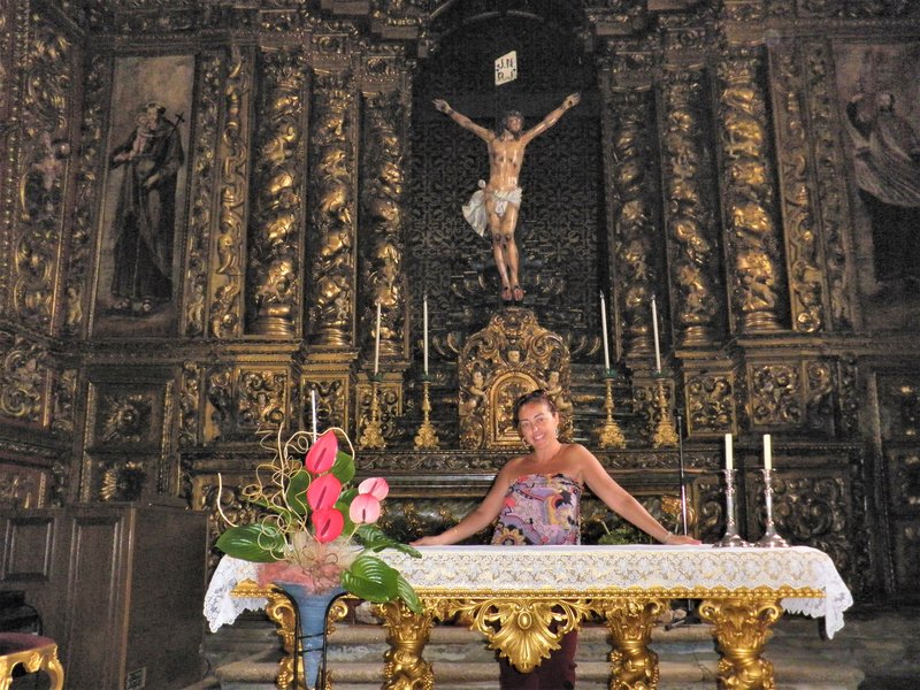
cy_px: 345
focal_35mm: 36
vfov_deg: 39.7
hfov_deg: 51.4
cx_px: 460
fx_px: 957
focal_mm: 6.3
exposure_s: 1/30
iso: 500
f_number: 3.5
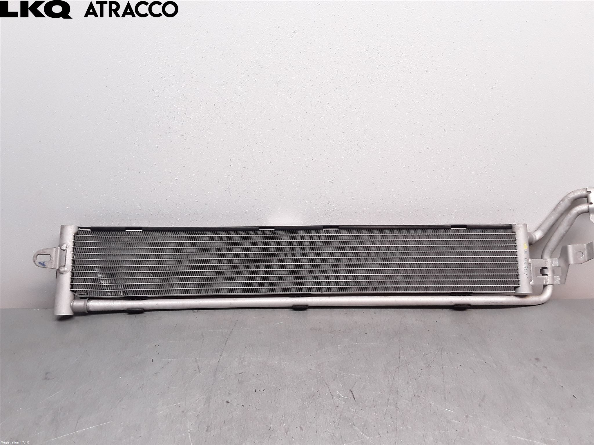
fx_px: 480
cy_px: 222
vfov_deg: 49.7
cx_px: 297
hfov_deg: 63.4
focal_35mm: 28
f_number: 1.9
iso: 100
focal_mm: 2.91
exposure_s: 1/124
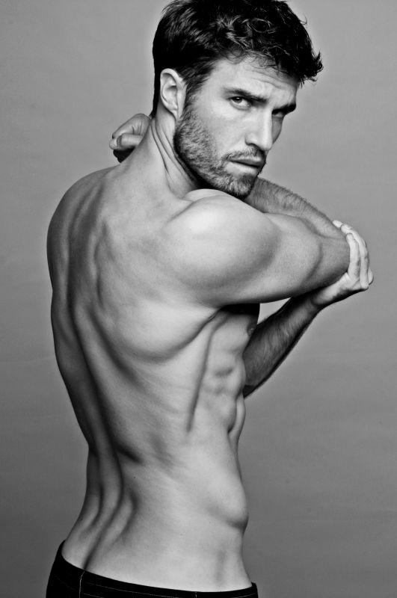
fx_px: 1244
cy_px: 299
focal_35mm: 75
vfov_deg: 27.0
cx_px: 198
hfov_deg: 18.1
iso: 400
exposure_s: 1/160
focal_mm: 50
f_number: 18
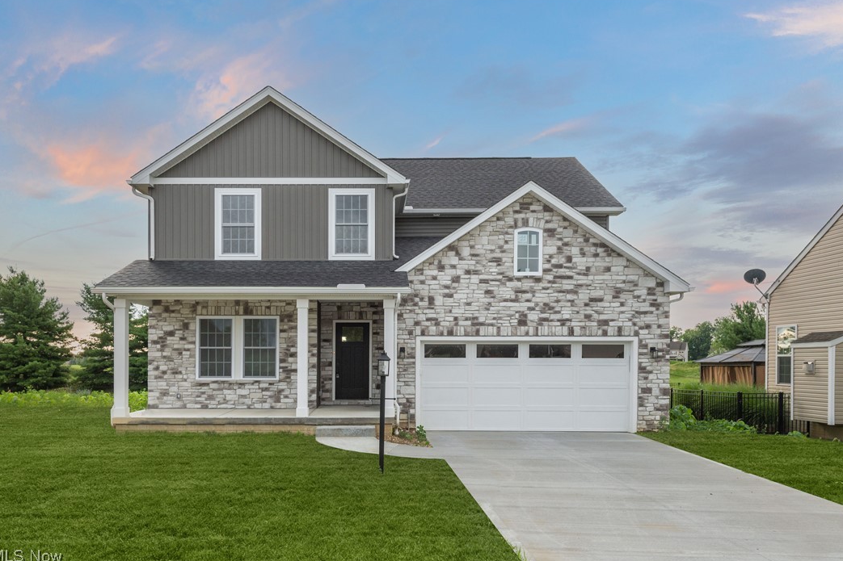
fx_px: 585
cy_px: 281
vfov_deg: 51.3
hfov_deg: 71.5
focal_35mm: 25
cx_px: 426
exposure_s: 1/160
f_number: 9
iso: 320
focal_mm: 24
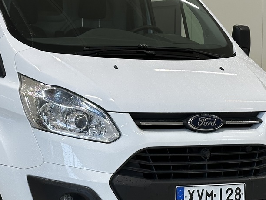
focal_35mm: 113
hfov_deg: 17.4
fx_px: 868
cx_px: 87
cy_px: 99
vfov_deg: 13.1
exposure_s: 1/163
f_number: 1.78
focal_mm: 6.86
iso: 80
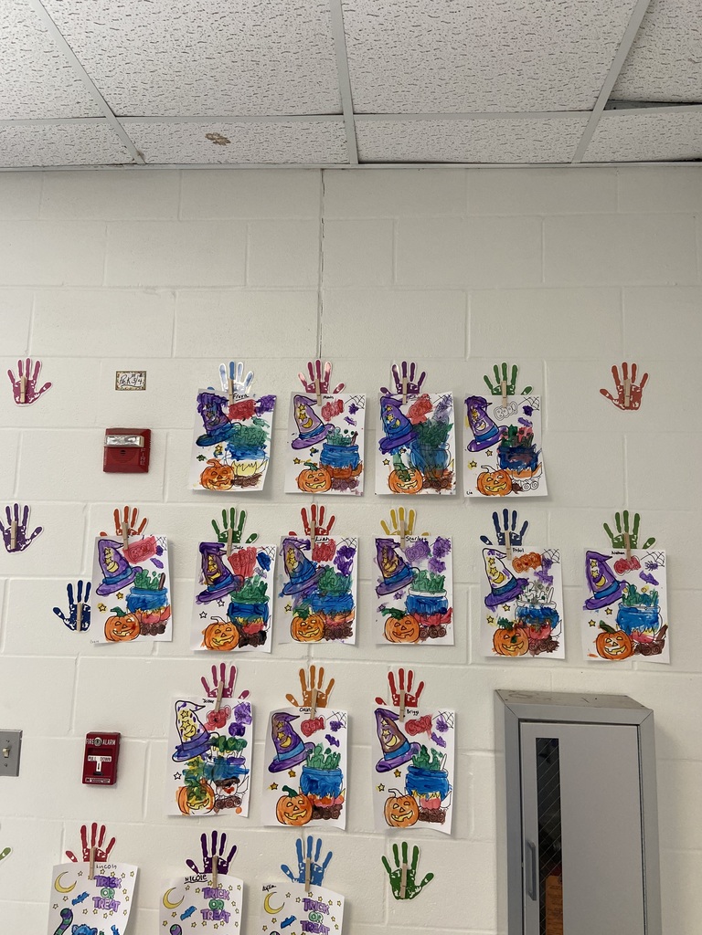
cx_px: 351
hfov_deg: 53.1
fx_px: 703
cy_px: 468
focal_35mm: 26
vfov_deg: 67.3
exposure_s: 1/113
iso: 100
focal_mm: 4.25
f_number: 1.8
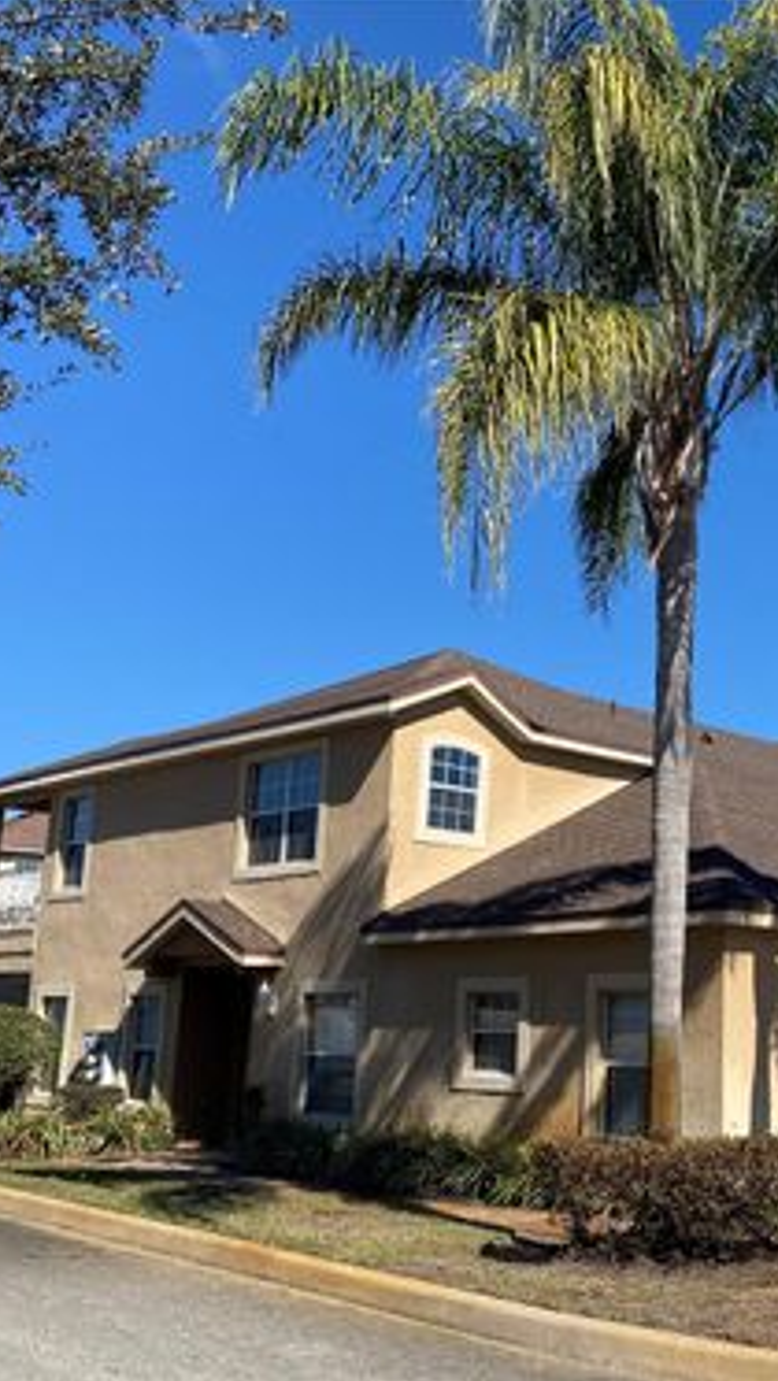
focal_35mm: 38
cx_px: 711
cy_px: 690
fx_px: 1393
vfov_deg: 52.8
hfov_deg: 29.8
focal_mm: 4.25
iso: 32
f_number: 1.8
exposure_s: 1/2817
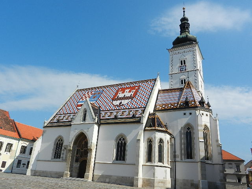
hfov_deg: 61.7
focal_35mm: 29
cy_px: 94
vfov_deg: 48.2
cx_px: 126
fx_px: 211
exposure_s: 1/500
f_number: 7.2
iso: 160
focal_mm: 5.1
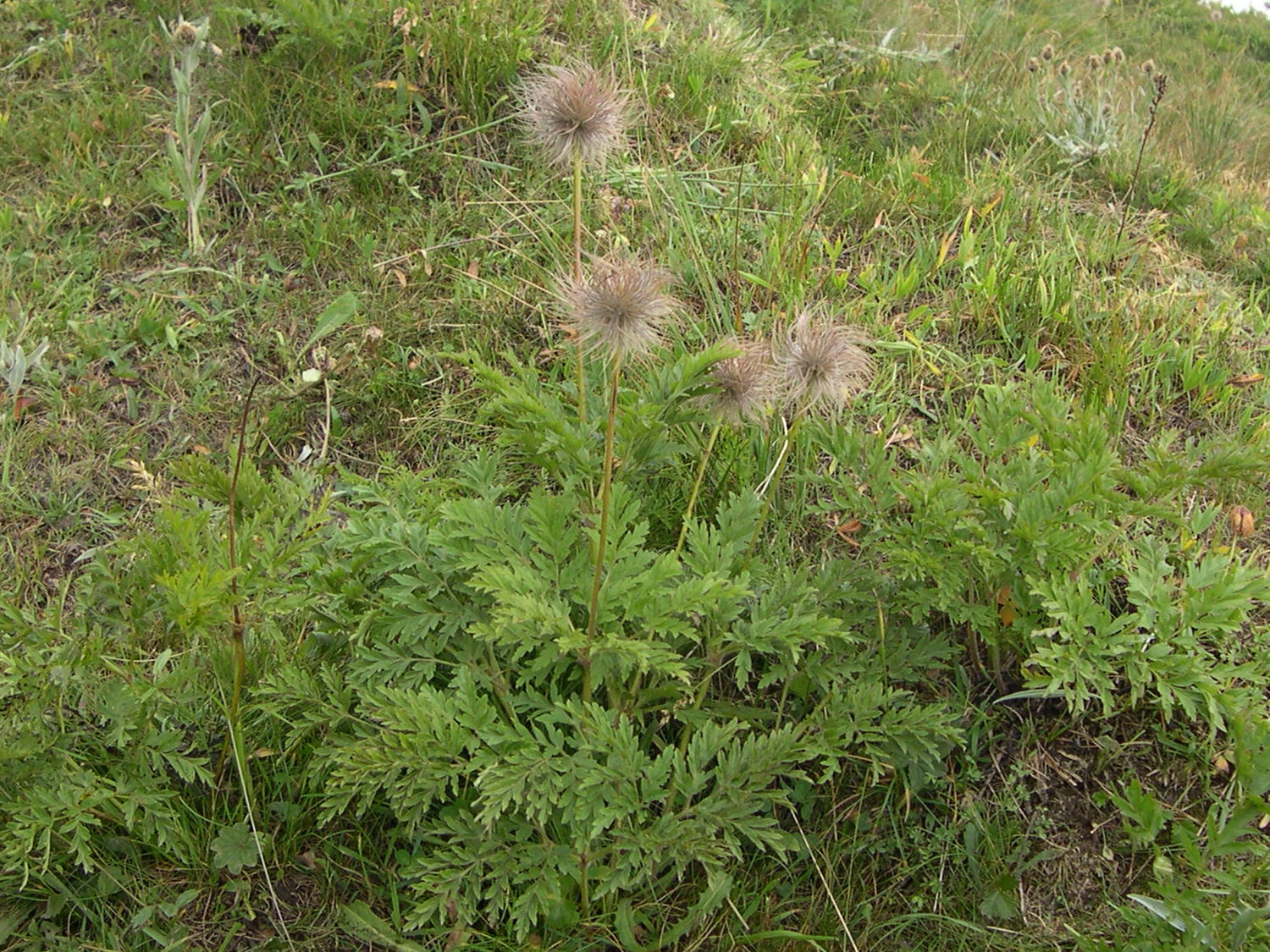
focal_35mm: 38
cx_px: 635
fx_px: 1394
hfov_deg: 49.0
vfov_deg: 37.7
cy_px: 476
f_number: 2.8
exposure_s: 1/183
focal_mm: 8
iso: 100
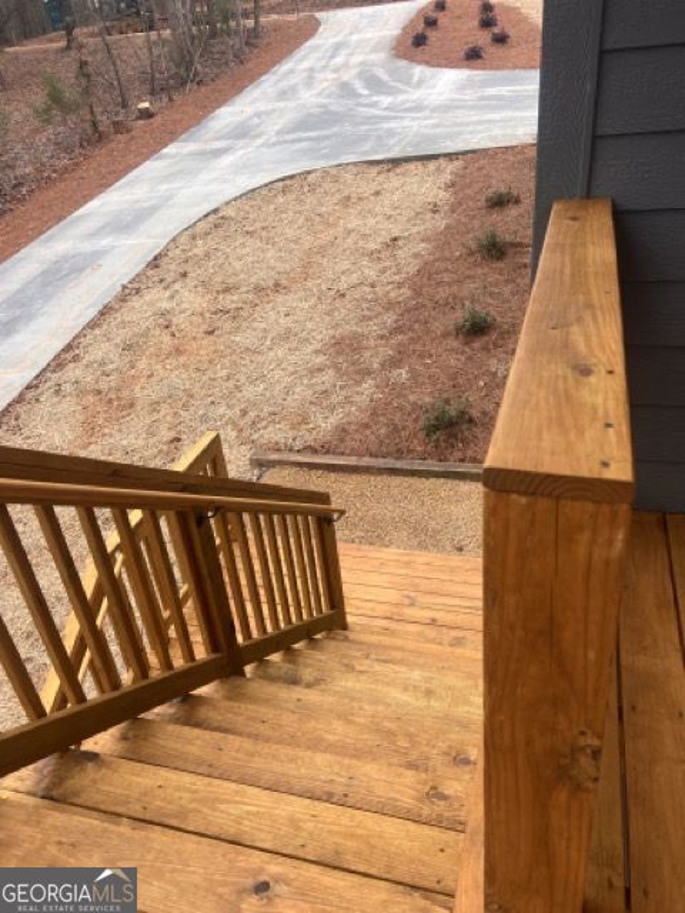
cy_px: 456
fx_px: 686
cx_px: 342
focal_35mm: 26
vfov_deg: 67.3
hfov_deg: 53.1
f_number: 1.5
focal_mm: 5.7
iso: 40
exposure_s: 1/282
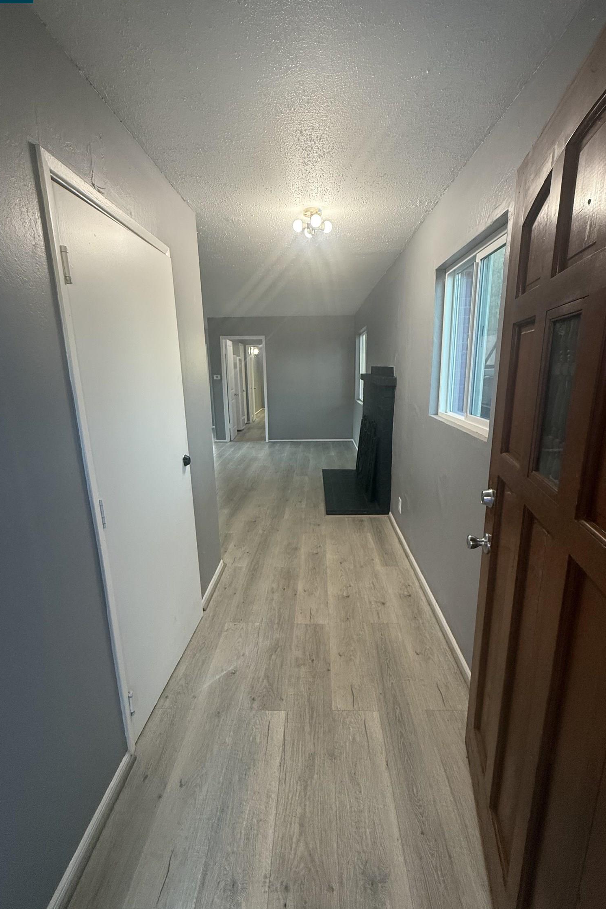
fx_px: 379
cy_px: 451
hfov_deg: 77.3
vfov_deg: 100.4
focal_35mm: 15
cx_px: 303
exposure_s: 1/120
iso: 250
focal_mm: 2.22
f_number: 2.2
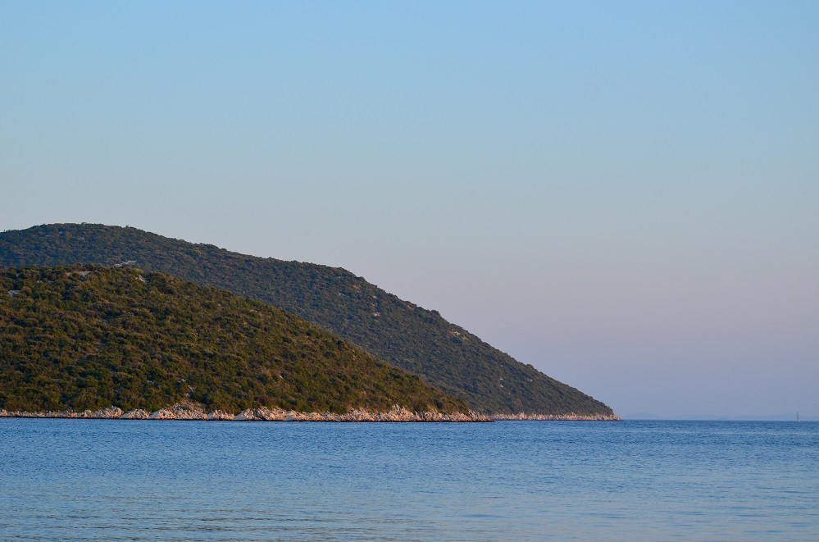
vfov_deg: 13.0
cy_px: 271
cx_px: 410
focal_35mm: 105
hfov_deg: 19.5
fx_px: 2383
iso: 400
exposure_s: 1/1000
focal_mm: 70
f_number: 4.5
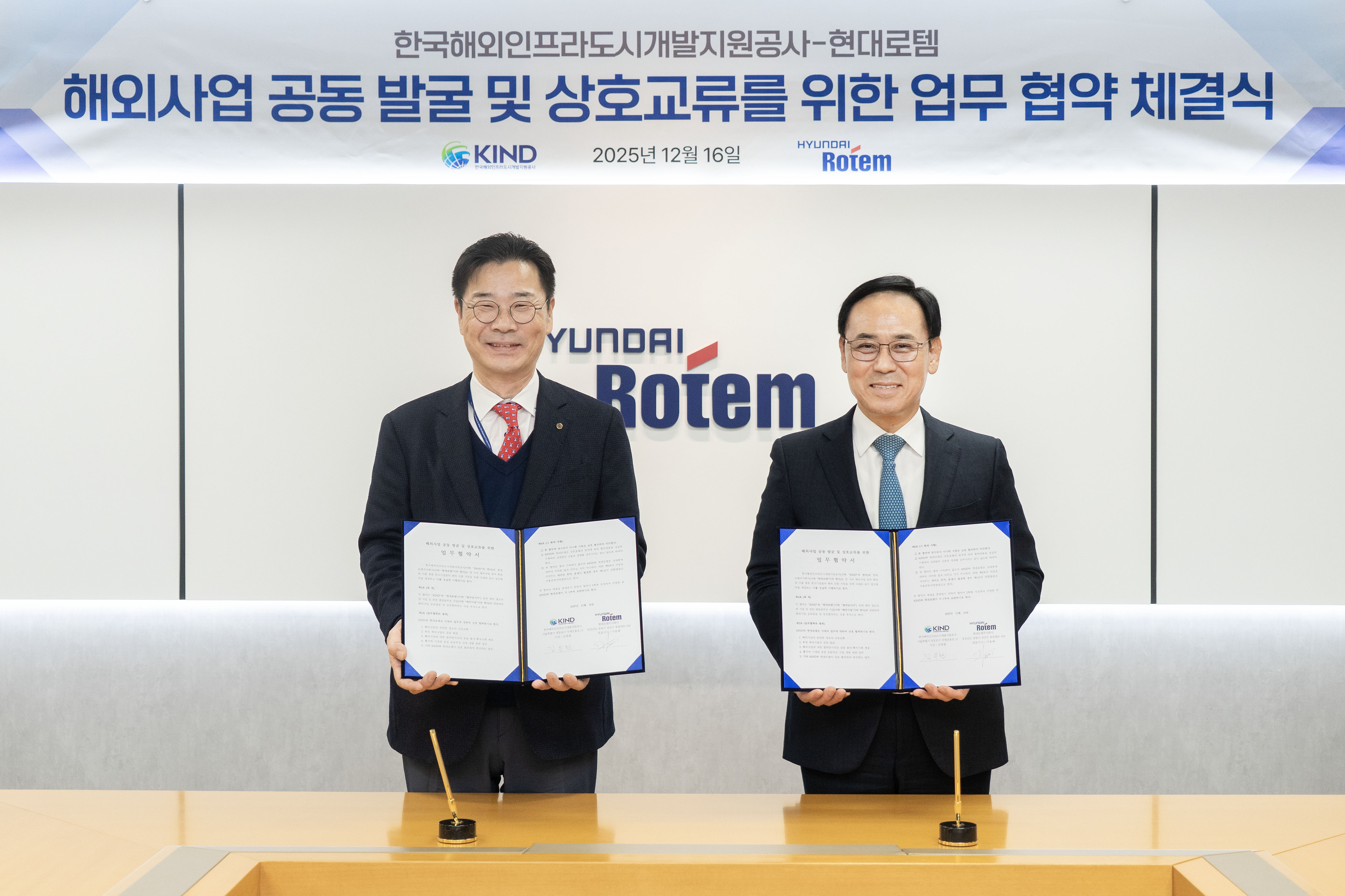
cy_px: 448
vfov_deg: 30.5
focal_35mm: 44
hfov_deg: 44.5
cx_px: 672
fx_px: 1644
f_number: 4
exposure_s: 1/160
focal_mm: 44
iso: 1250
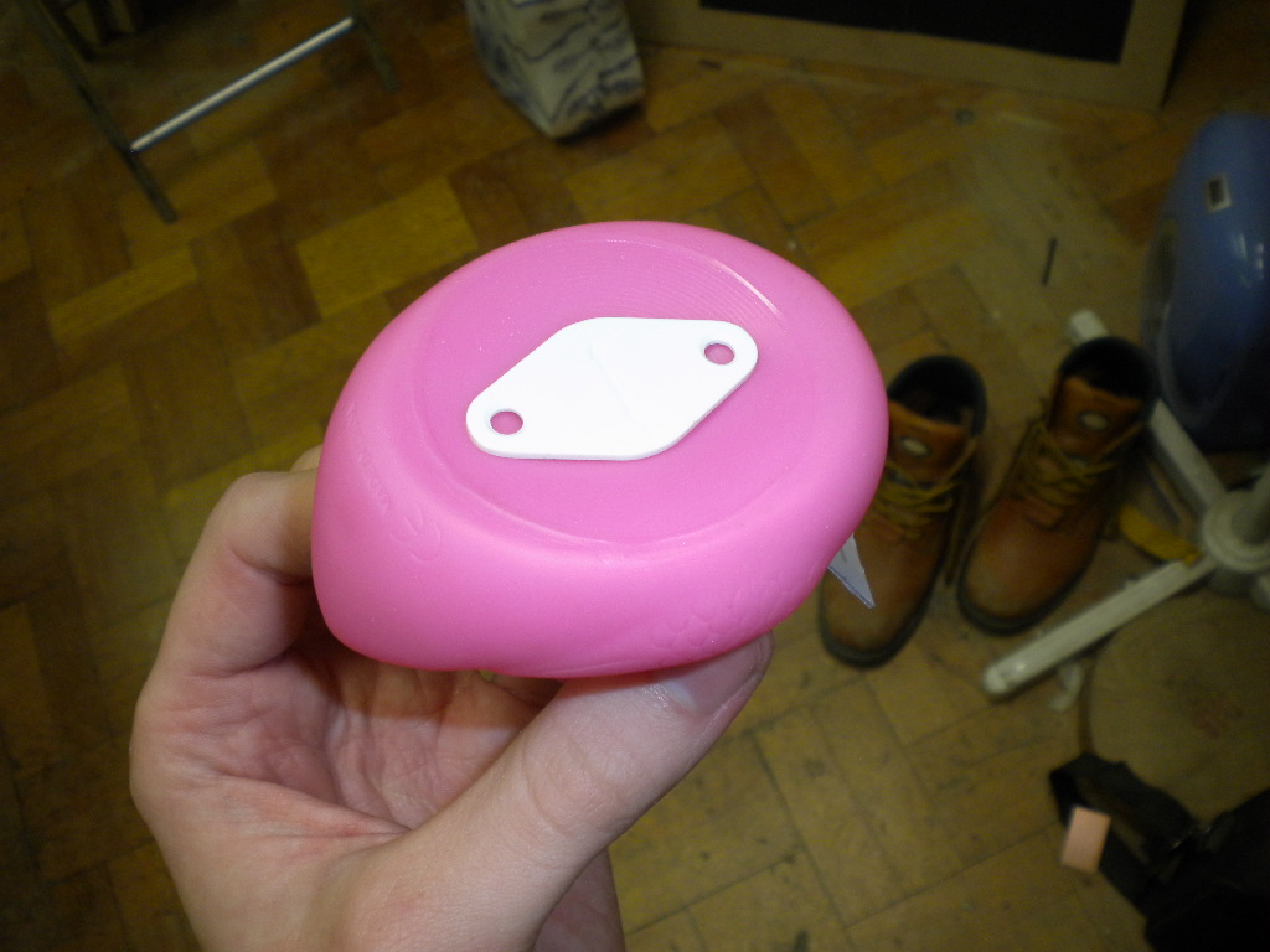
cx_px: 635
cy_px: 476
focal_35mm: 35
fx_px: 1284
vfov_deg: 40.7
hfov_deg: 52.6
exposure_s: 1/30
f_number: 4.6
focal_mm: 6.3
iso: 231
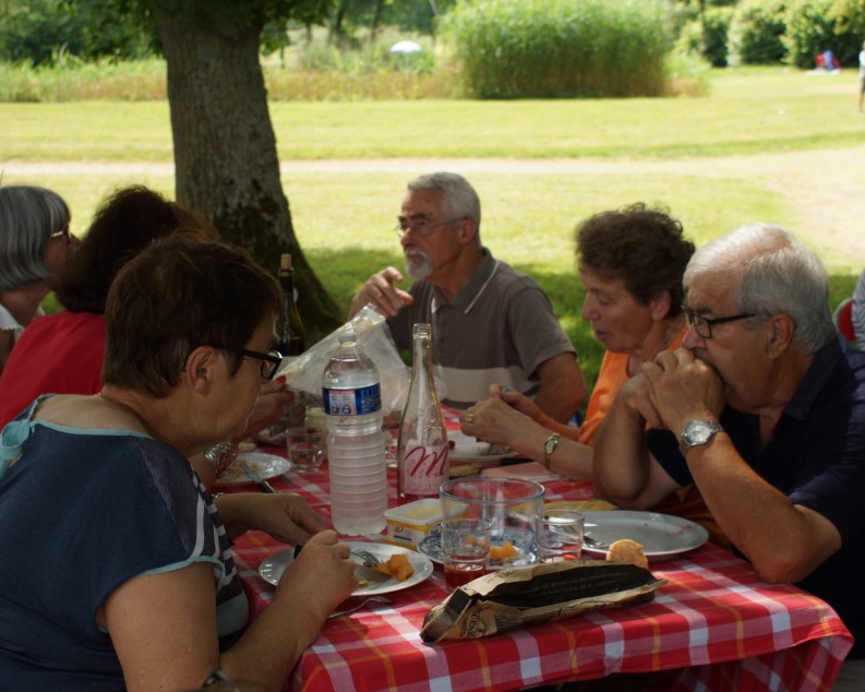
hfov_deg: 29.8
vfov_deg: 24.0
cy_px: 349
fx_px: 1628
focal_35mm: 64
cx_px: 413
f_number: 5.6
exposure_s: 1/160
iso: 125
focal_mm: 35
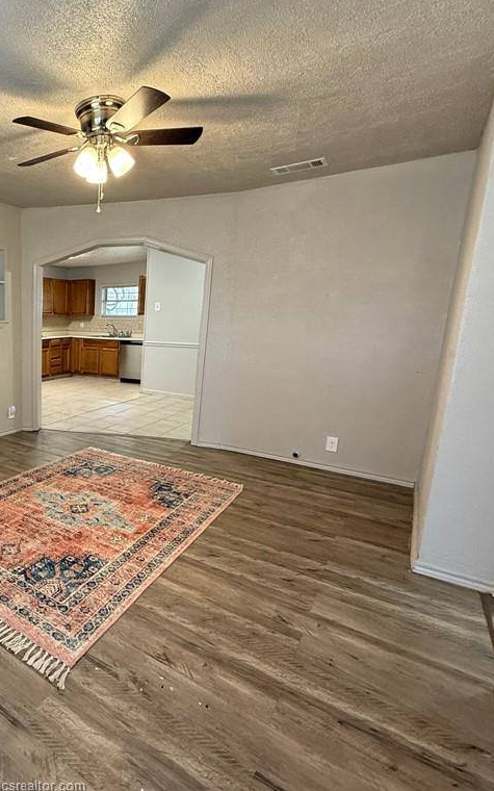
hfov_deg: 51.8
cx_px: 40
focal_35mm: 20
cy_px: 396
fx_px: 431
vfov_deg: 85.1
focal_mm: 2.22
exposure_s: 1/60
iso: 400
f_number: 2.2
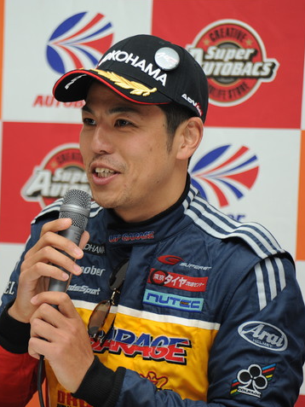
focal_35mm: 290
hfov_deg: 5.1
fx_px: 3405
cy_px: 204
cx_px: 106
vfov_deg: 6.8
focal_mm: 200
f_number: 5.6
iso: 800
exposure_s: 1/180
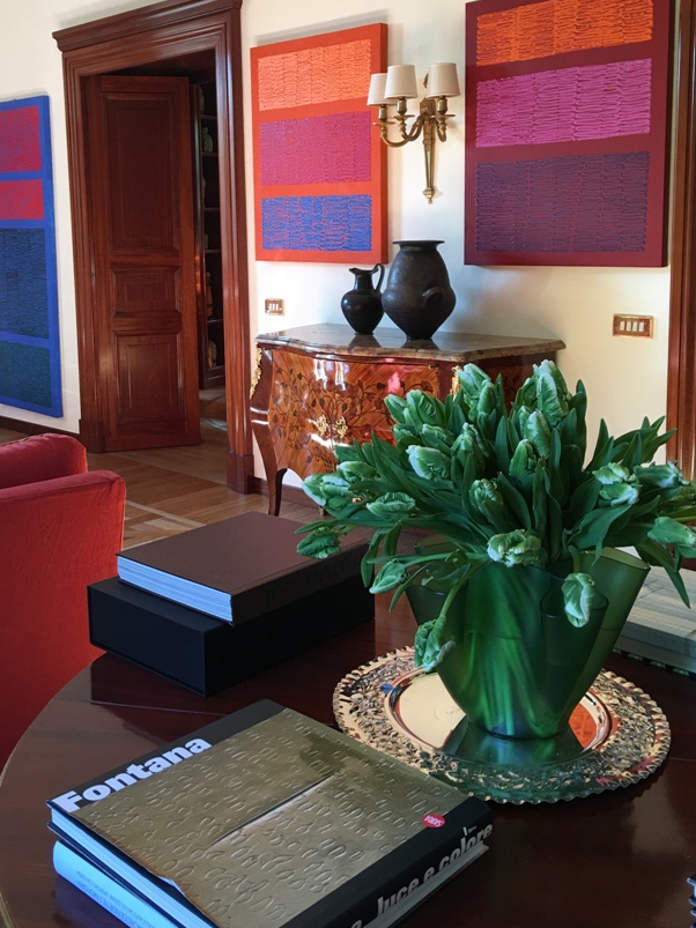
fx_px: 992
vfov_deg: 49.7
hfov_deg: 38.4
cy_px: 358
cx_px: 264
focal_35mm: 37
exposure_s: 1/17
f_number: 2.2
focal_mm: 4.15
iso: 40
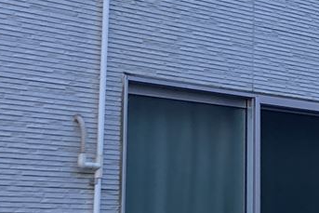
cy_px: 15
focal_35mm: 137
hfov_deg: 13.0
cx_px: 634
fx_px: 1214
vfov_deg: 10.0
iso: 20
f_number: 1.8
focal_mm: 3.99
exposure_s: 1/665
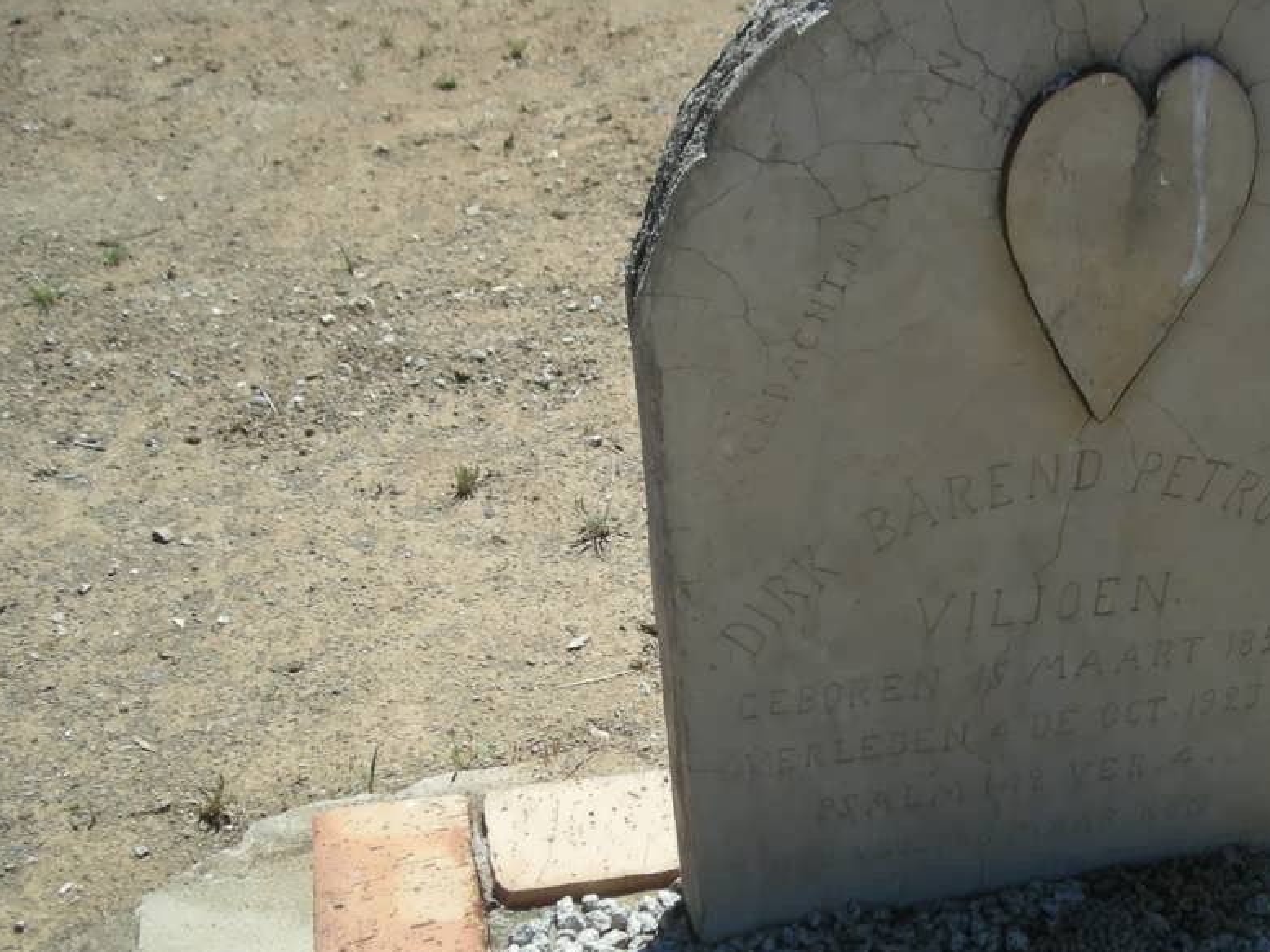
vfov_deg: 27.0
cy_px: 536
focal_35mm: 54
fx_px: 1981
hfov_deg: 34.9
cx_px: 939
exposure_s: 1/225
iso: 50
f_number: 5.7
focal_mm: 5.7
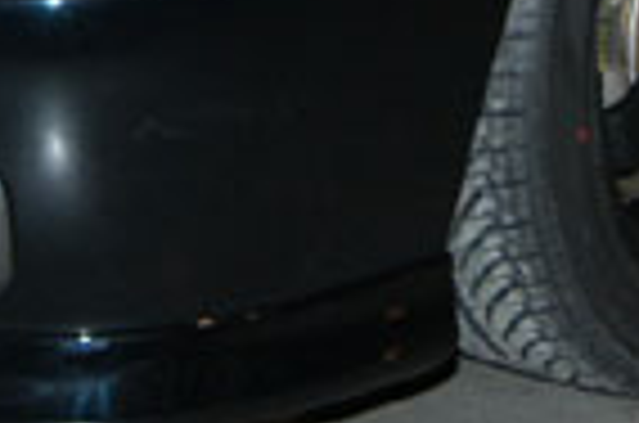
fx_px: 3046
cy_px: -428
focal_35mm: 172
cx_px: 425
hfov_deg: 12.0
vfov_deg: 7.6
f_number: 5
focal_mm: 24
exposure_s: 1/60
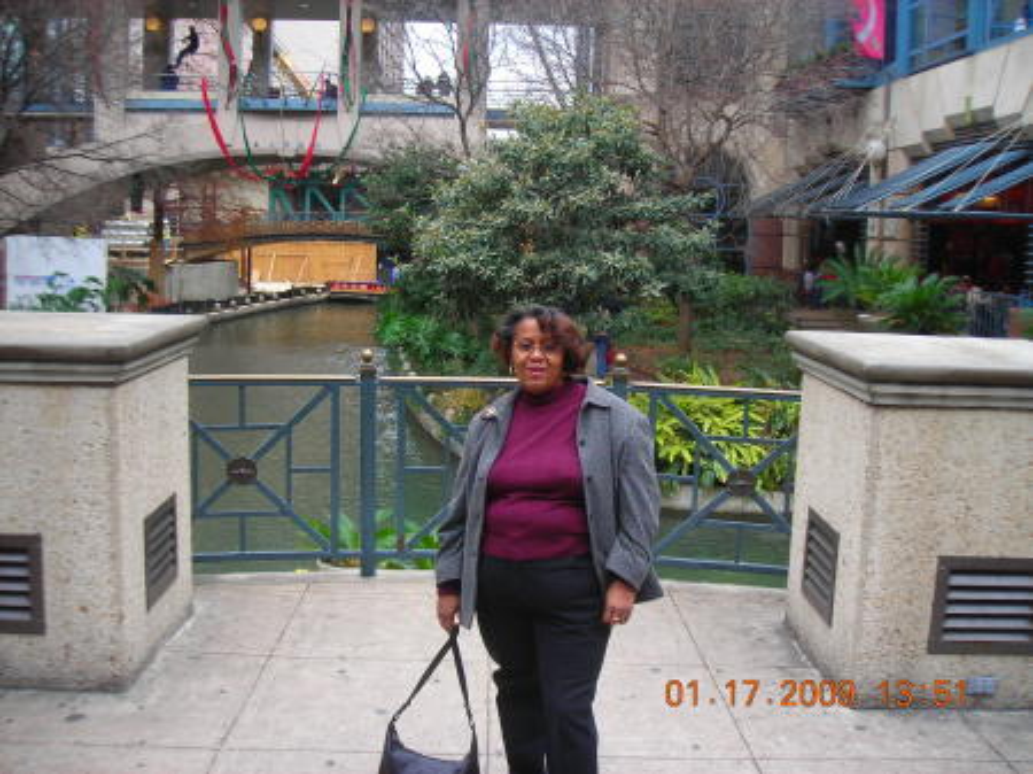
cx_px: 516
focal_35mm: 38
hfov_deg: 49.0
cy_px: 387
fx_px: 1133
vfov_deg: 37.7
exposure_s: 1/65
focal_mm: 6.3
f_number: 3.2
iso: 50
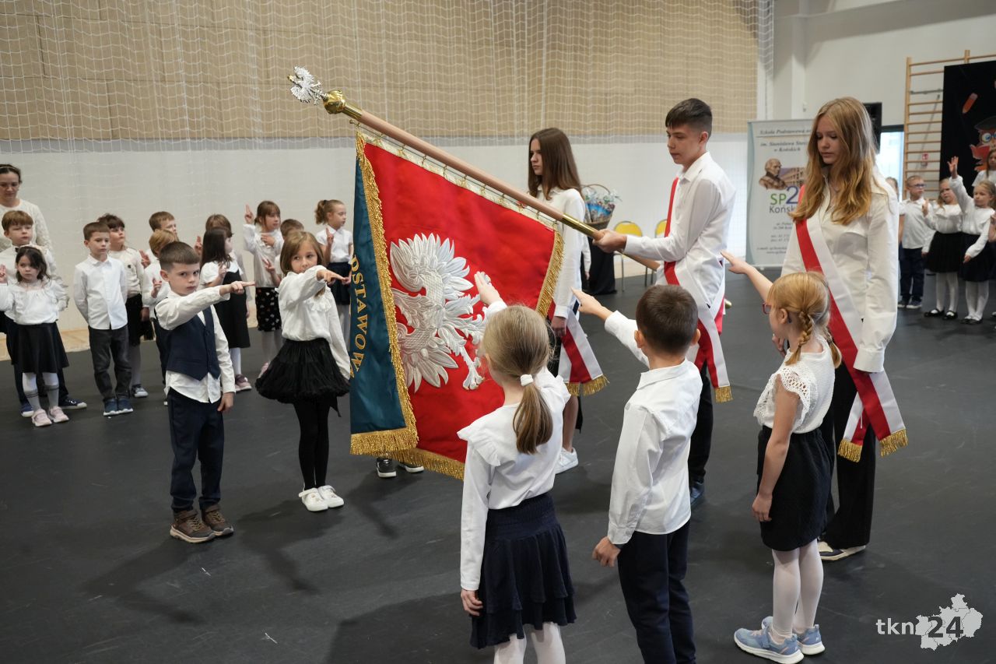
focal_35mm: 33
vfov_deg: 40.0
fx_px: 913
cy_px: 332
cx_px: 498
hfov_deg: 57.2
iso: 5000
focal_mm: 33
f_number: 6.3
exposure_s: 1/160
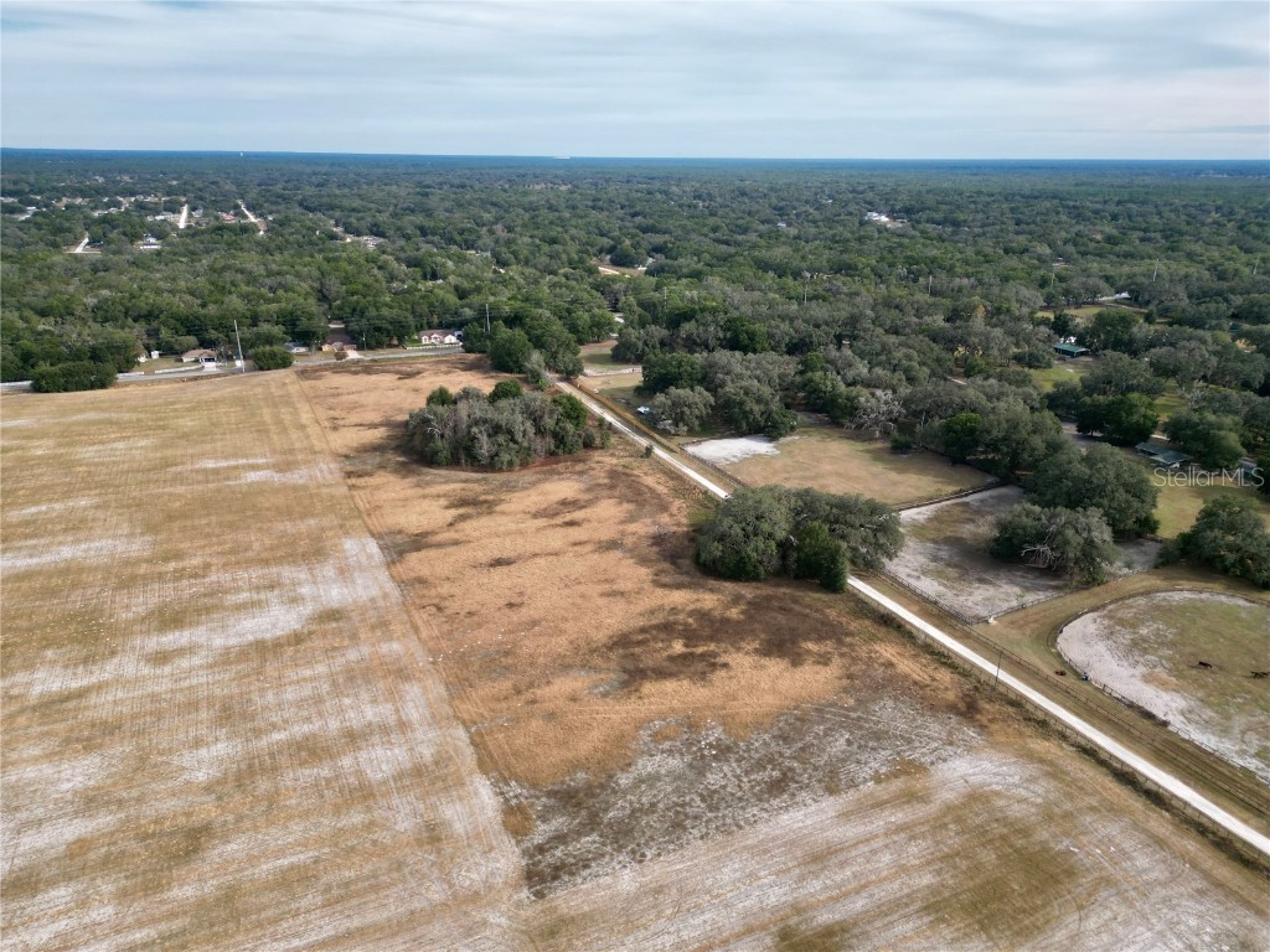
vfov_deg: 56.8
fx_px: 881
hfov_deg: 71.6
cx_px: 635
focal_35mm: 24
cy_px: 476
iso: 150
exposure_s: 1/2500
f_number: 1.7
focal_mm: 6.72
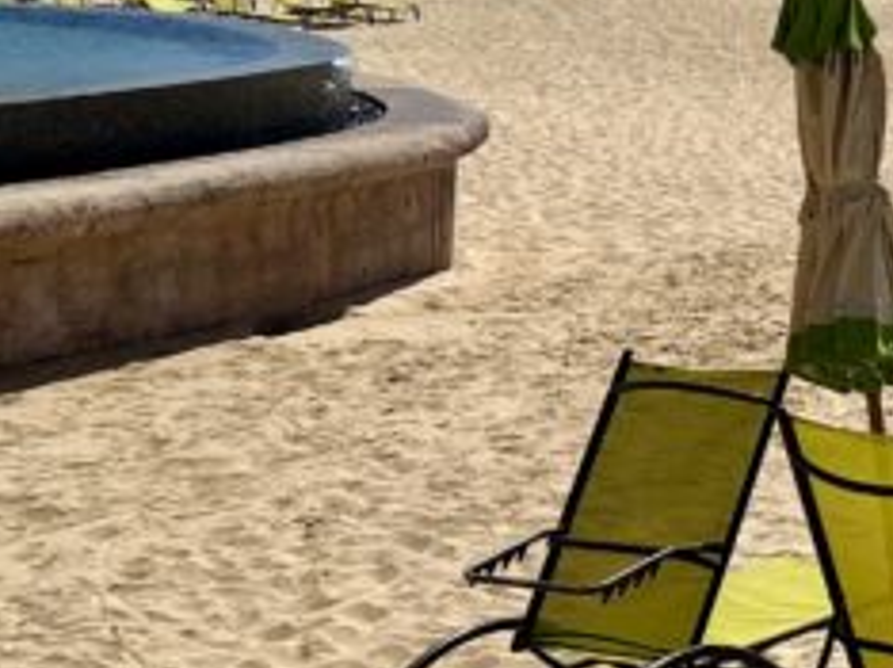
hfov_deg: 16.2
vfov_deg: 12.9
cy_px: 206
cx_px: 1217
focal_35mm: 114
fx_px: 2938
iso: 50
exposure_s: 1/10309
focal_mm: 5.7
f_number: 1.5
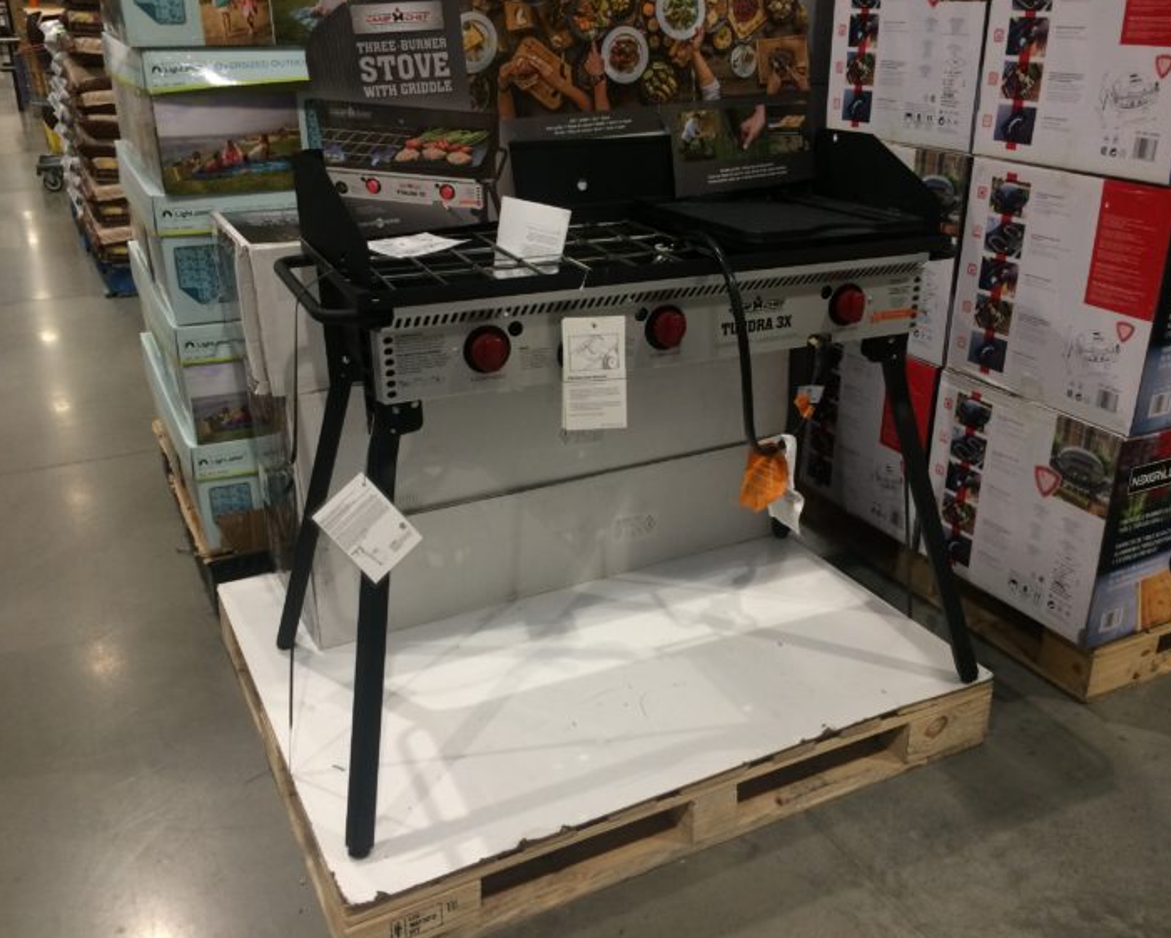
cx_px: 633
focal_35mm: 31
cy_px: 461
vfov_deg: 47.1
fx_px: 1075
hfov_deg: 57.1
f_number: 2.2
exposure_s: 1/30
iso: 50
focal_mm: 4.15
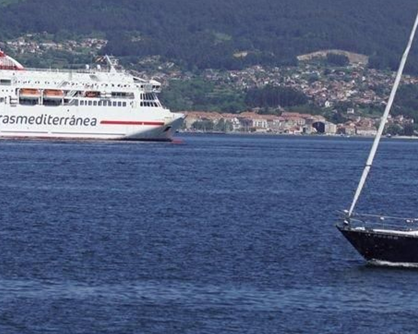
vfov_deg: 6.5
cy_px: 75
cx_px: 166
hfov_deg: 8.1
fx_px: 2956
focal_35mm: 239
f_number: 8
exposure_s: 1/400
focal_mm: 75
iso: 100
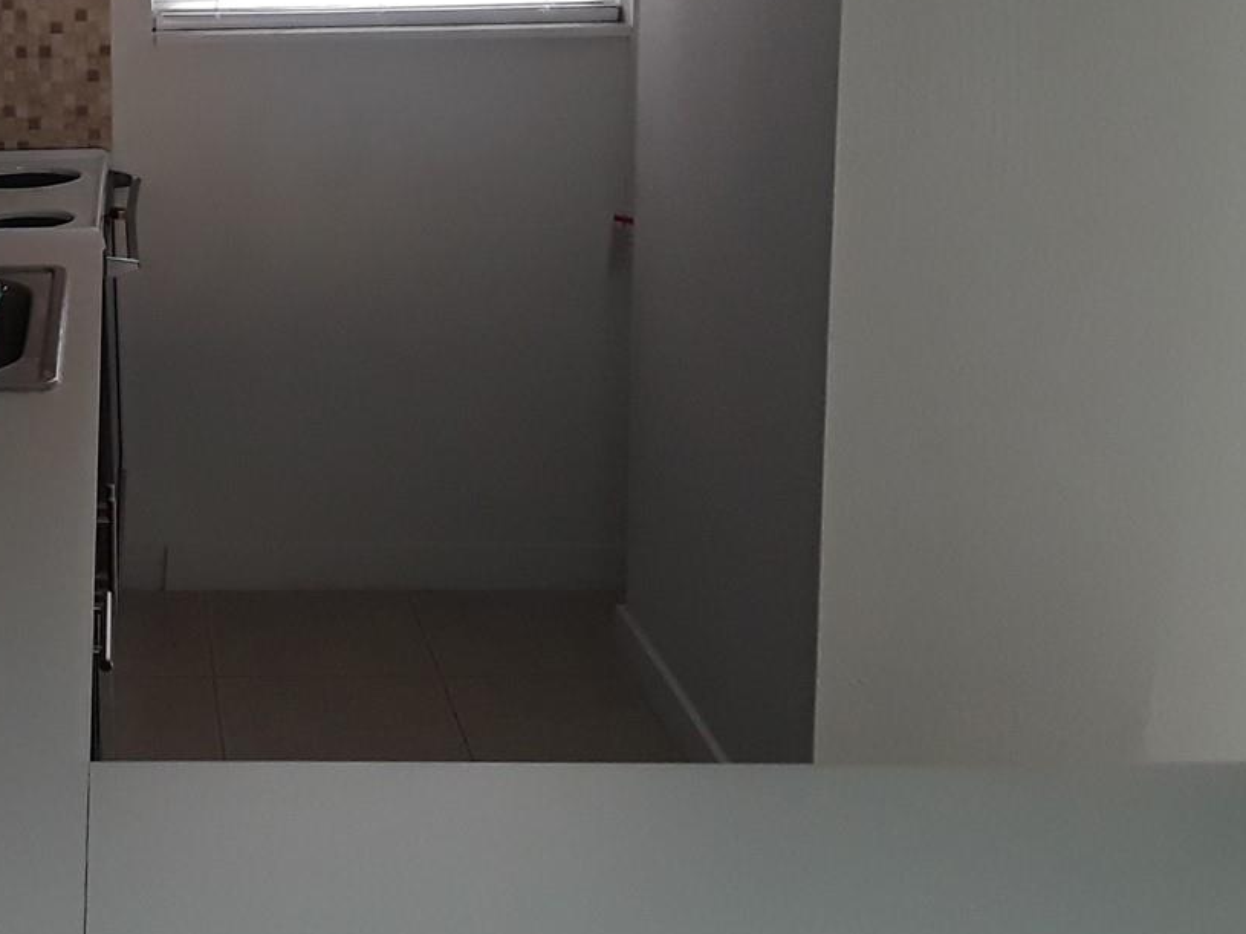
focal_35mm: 55
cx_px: 54
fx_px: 1979
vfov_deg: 25.8
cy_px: 113
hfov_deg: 32.6
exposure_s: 1/30
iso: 100
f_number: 1.9
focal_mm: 2.9
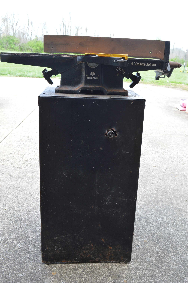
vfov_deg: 57.3
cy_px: 142
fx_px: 259
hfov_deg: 39.9
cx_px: 94
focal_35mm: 33
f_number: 7.1
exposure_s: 1/50
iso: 200
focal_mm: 22
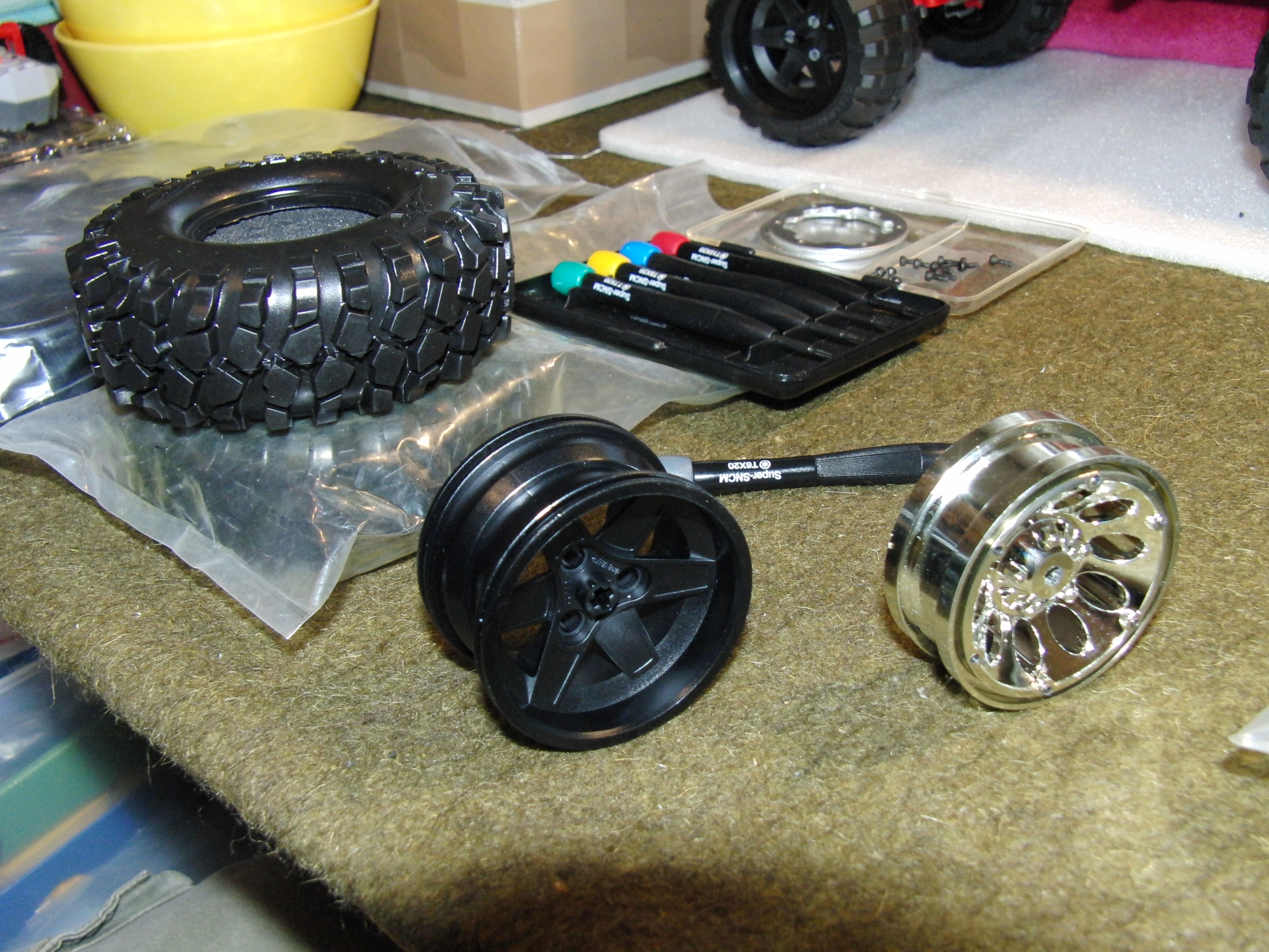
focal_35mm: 36
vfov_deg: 39.7
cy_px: 476
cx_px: 634
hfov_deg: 51.4
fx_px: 1320
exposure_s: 1/60
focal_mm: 7.3
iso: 400
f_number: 3.8
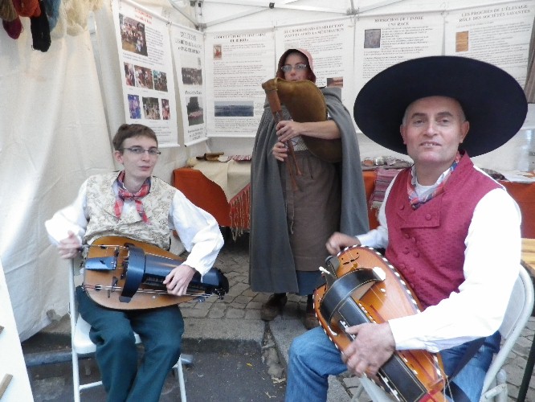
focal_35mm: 25
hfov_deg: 69.4
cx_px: 268
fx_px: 387
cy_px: 201
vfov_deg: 54.9
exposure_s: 1/25
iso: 400
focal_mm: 4.5
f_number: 3.5
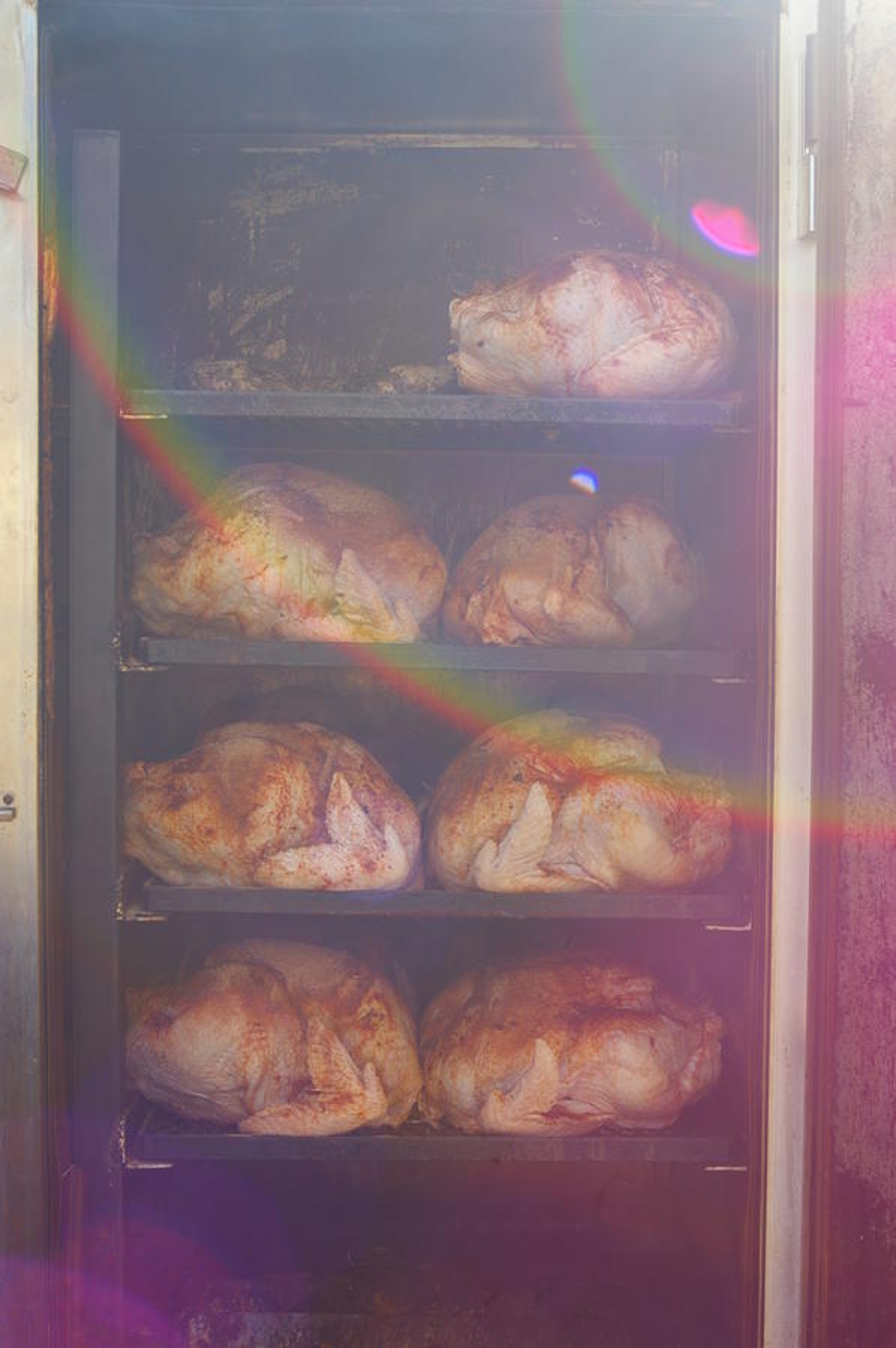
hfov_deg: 24.3
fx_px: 2077
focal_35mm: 56
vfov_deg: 36.0
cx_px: 448
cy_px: 674
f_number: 6.7
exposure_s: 1/180
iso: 200
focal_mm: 37
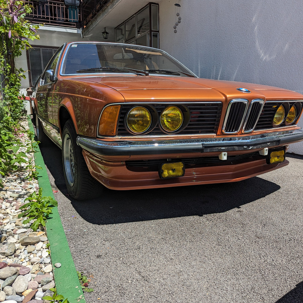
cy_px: 151
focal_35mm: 29
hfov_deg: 55.6
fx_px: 287
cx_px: 164
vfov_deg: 55.6
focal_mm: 6.81
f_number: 1.85
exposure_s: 1/2571
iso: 39
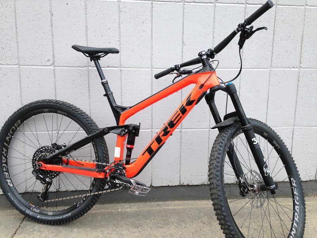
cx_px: 158
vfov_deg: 42.9
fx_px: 302
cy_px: 119
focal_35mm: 33
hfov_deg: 55.4
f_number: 2.4
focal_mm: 4.12
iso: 50
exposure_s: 1/120
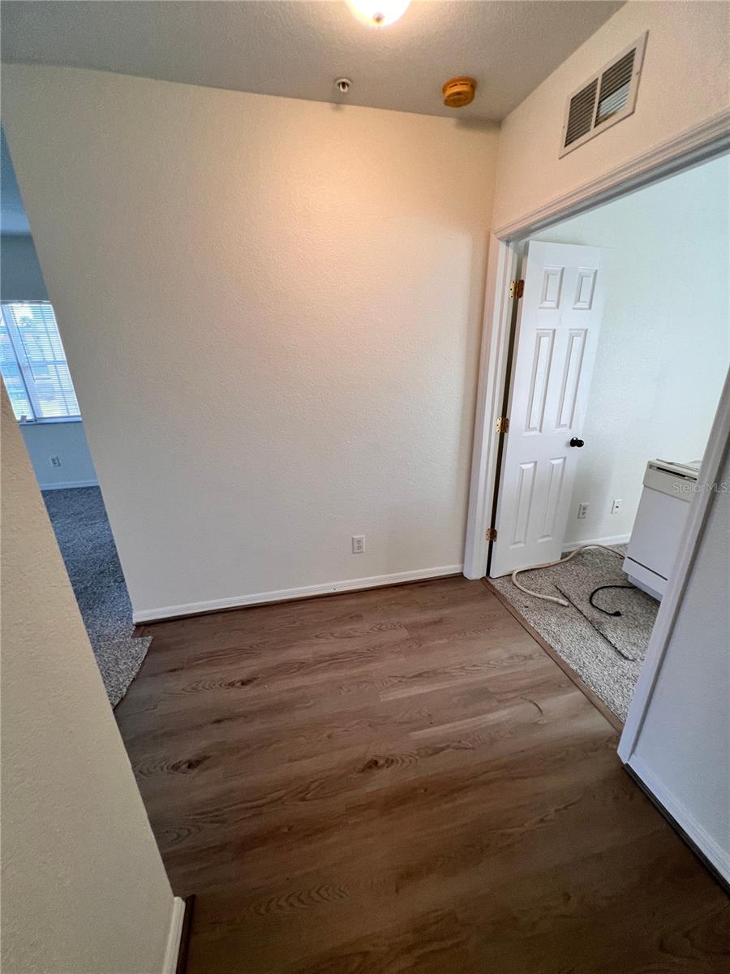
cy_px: 487
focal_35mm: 13
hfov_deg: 89.9
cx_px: 365
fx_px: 366
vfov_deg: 106.2
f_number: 1.8
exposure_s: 1/120
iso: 100
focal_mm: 1.57
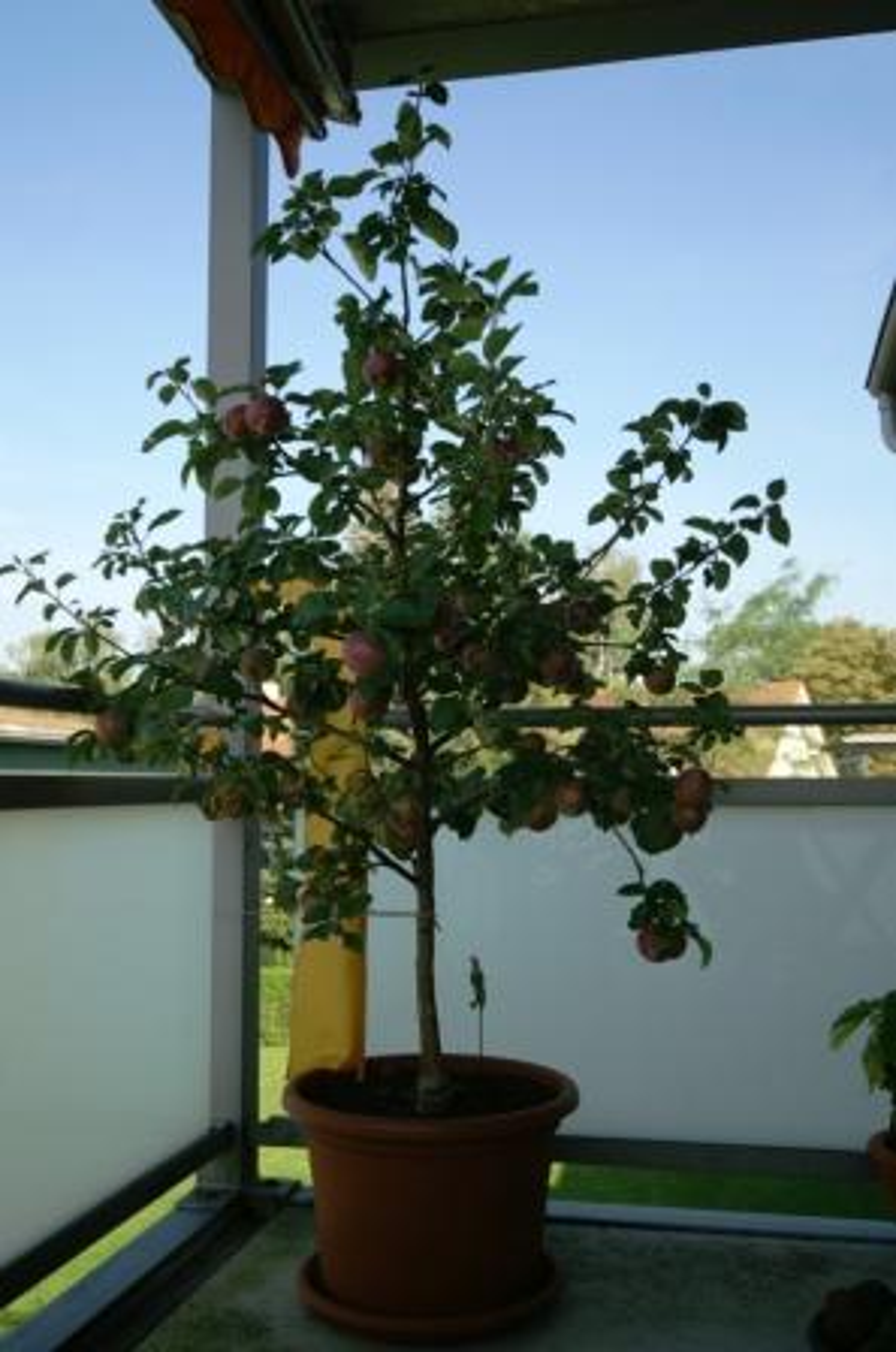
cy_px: 676
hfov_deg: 36.7
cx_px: 448
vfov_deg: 53.2
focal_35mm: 36
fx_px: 1349
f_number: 5.6
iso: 100
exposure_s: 1/320
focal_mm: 24
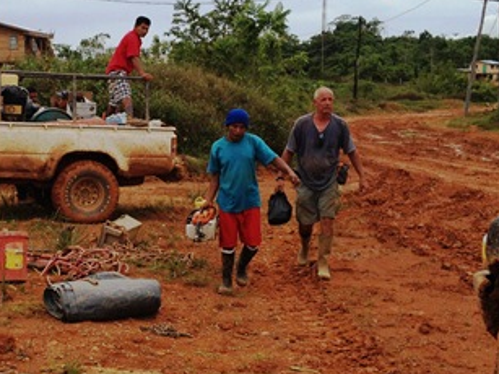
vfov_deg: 20.2
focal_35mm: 73
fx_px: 1052
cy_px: 197
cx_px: 93
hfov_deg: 26.2
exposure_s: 1/1623
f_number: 2.4
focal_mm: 4.28
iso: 64
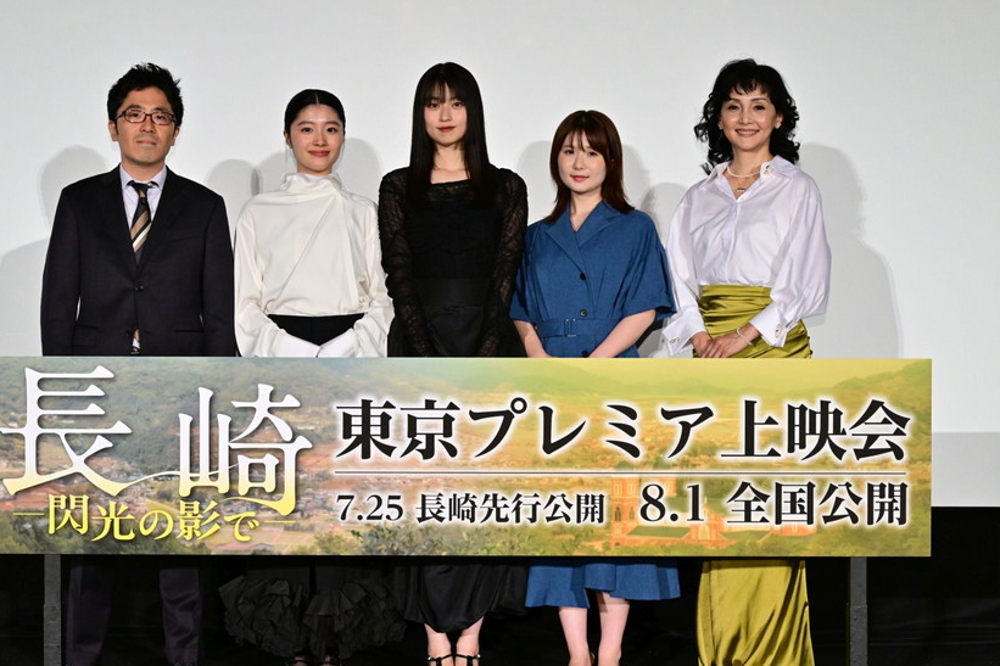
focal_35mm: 67
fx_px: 1861
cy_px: 343
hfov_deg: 30.1
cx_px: 449
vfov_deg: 20.3
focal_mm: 55
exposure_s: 1/200
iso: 3200
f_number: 5.6
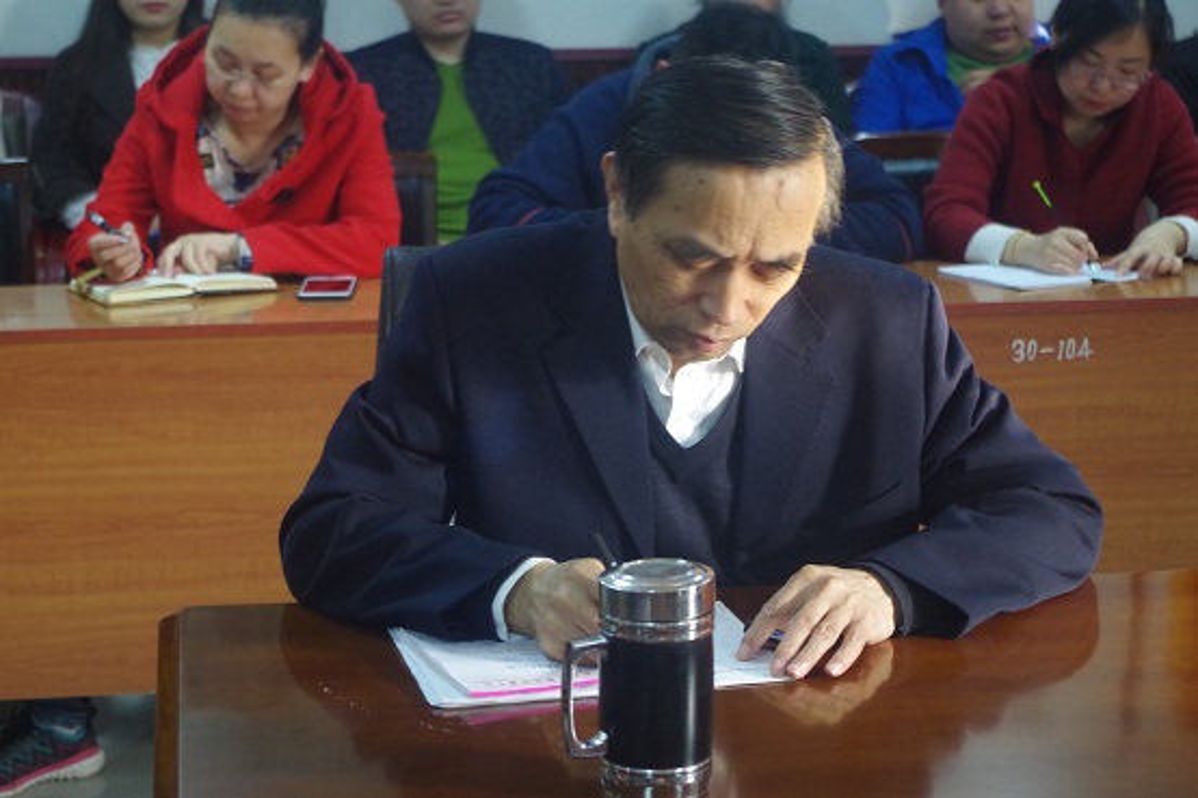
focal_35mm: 82
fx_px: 2728
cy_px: 399
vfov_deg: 16.6
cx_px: 599
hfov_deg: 24.8
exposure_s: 1/25
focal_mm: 55
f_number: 5.6
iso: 1600
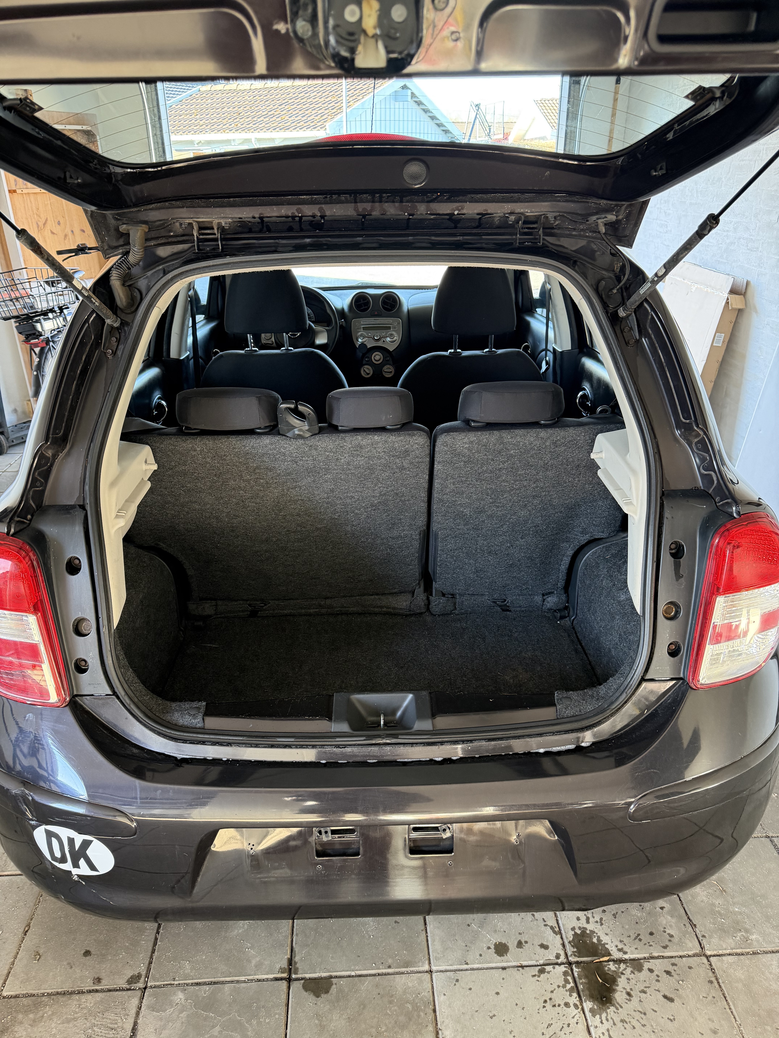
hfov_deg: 56.8
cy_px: 519
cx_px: 390
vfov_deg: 71.6
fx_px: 720
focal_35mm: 24
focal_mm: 6.76
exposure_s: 1/60
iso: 320
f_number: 1.78
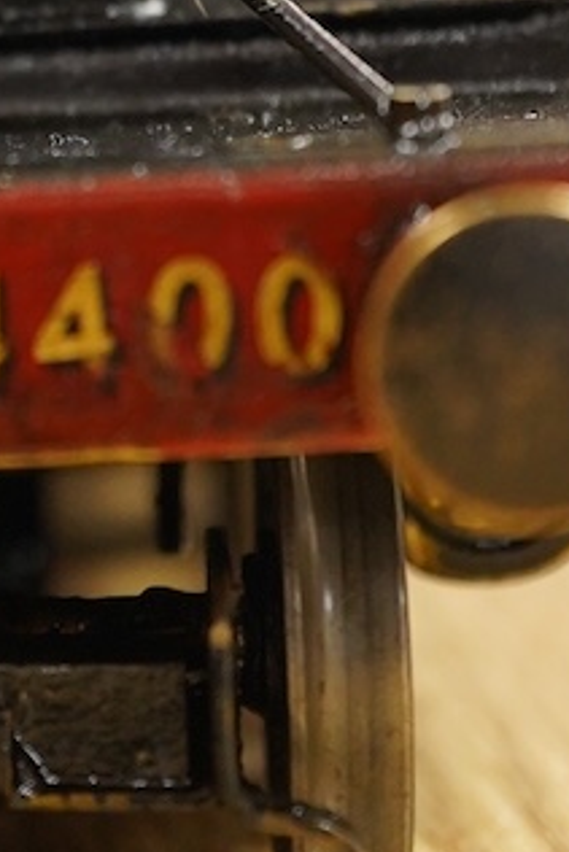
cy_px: 15
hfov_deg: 8.5
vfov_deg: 12.7
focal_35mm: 160
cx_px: -148
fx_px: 3789
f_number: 3.5
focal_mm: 30
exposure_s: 1/125
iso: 2000
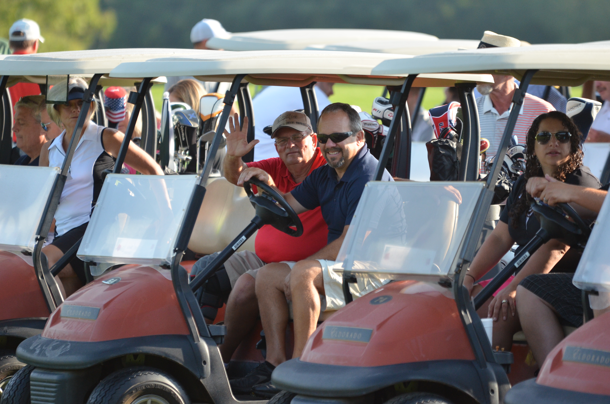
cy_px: 202
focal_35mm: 300
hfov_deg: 6.9
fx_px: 5073
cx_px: 305
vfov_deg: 4.6
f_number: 2.8
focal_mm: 200
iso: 800
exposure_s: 1/3200
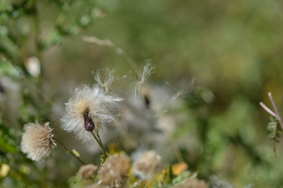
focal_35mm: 158
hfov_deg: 13.1
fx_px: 1237
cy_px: 94
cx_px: 142
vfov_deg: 8.7
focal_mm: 105
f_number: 3.5
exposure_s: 1/1600
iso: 100
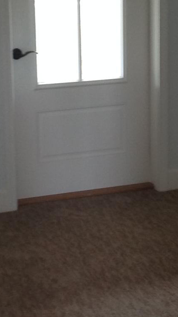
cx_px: 101
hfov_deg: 12.0
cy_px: 83
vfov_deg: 21.0
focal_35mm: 101
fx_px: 848
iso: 100
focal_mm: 4.28
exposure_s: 1/15
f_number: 2.4
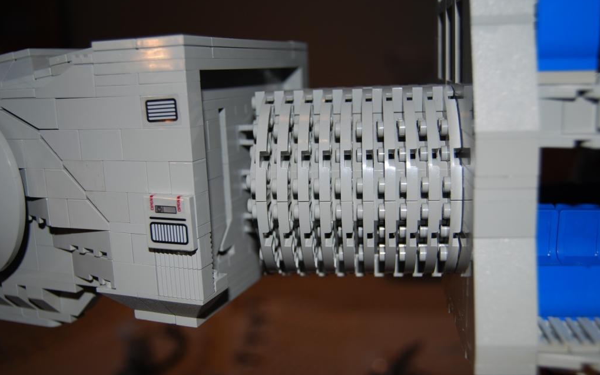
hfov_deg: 49.3
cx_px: 300
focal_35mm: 40
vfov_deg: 32.0
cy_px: 190
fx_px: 654
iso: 100
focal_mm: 26
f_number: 4
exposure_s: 1/125
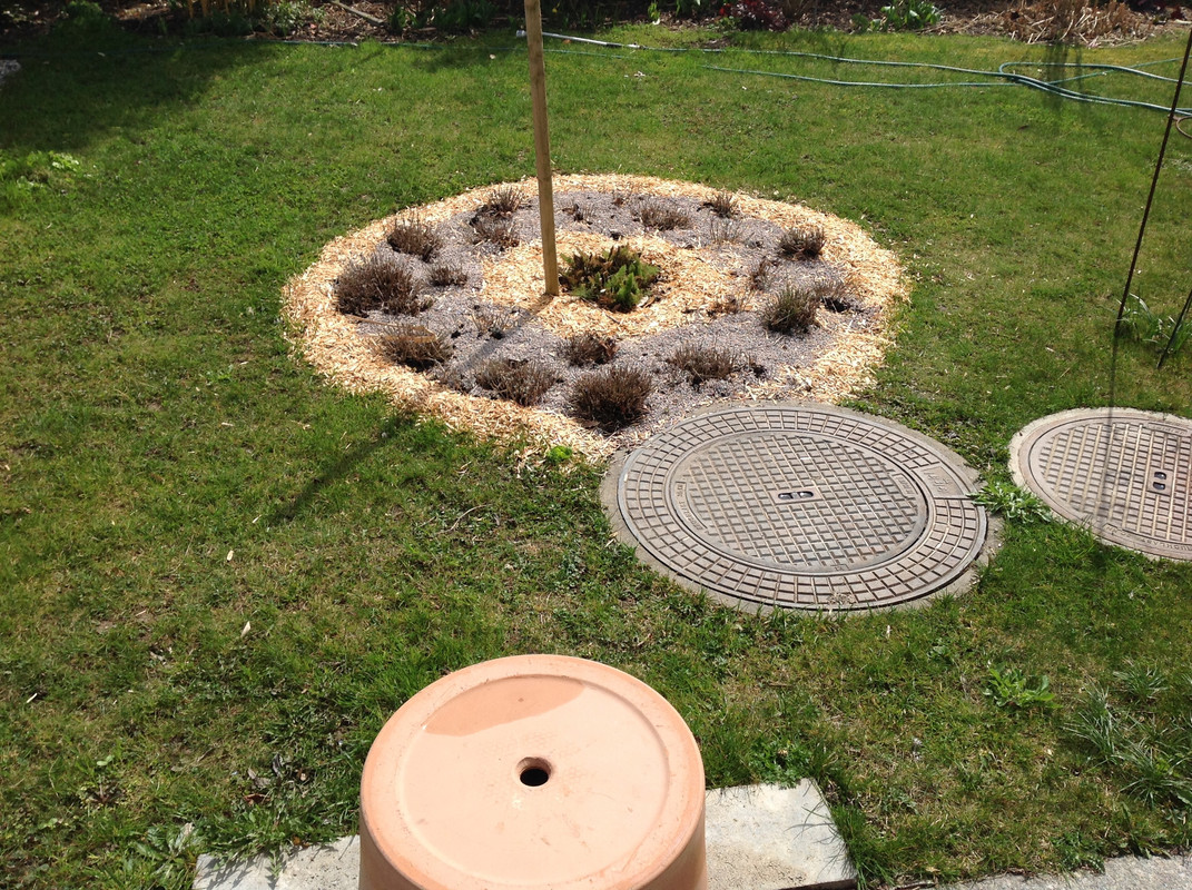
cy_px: 445
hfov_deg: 52.7
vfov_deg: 40.6
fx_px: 1203
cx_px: 596
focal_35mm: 35
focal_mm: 4.28
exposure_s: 1/2016
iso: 50
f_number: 2.4
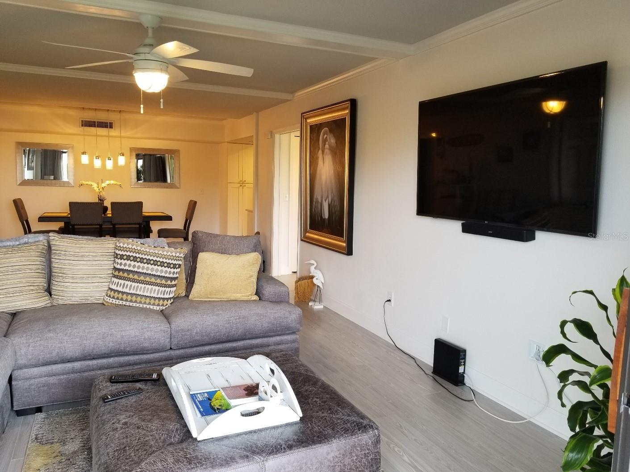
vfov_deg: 53.1
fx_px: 473
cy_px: 236
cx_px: 315
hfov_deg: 67.3
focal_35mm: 26
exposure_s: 1/60
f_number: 1.7
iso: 100
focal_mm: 4.3
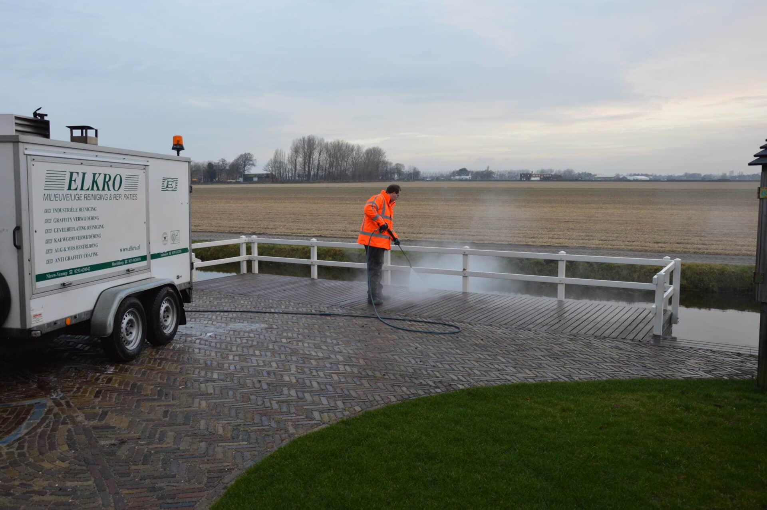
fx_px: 671
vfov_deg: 41.6
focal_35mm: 32
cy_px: 255
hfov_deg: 59.5
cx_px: 384
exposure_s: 1/100
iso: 400
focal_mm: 21
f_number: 5.6
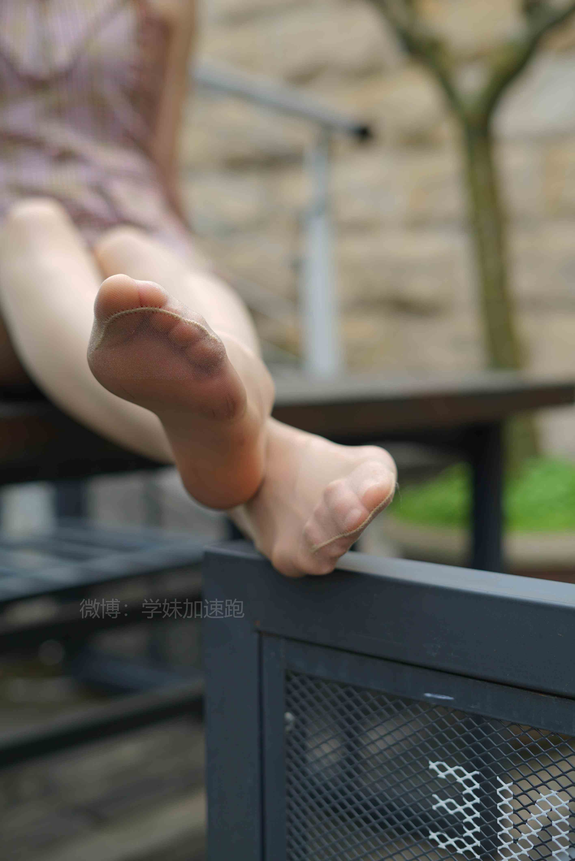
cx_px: 288
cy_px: 430
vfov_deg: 39.6
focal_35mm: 50
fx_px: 1196
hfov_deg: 27.0
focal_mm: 50
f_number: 2.8
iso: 64
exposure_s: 1/200
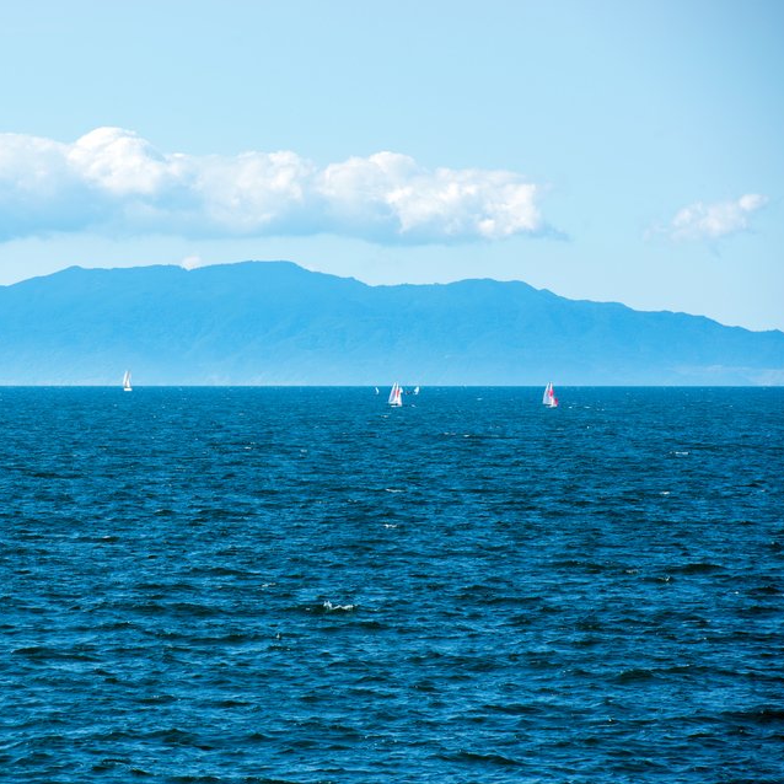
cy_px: 391
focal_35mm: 256
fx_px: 6560
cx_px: 251
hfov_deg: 6.8
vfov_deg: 6.8
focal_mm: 200
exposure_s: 1/320
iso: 100
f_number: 8
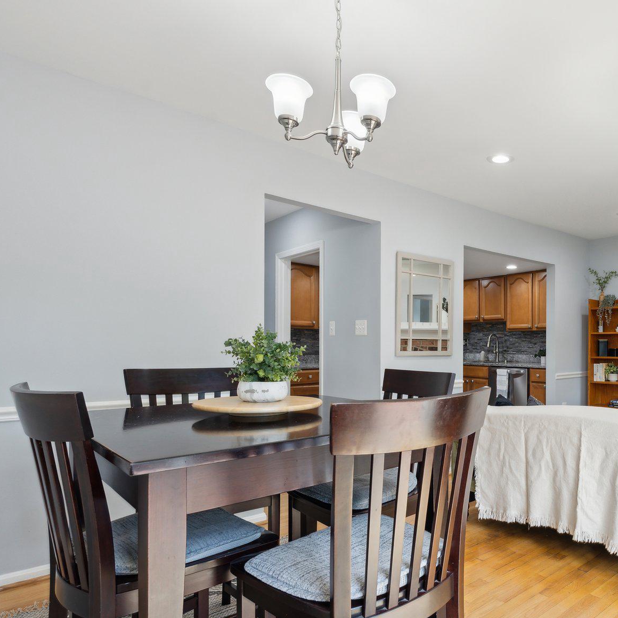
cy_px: 347
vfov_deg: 64.8
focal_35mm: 24
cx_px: 458
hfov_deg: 61.6
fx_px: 485
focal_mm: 16
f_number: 8
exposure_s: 1/20
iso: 400
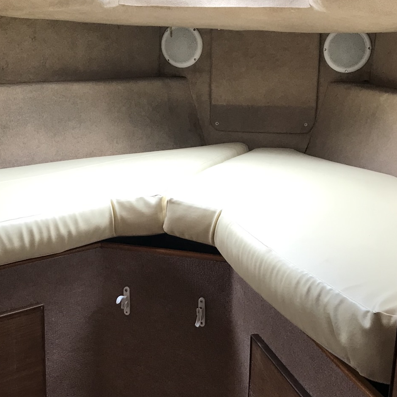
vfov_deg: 31.5
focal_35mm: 54
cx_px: 164
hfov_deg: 31.6
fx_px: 701
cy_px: 252
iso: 25
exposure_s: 1/33
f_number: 1.8
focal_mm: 3.99
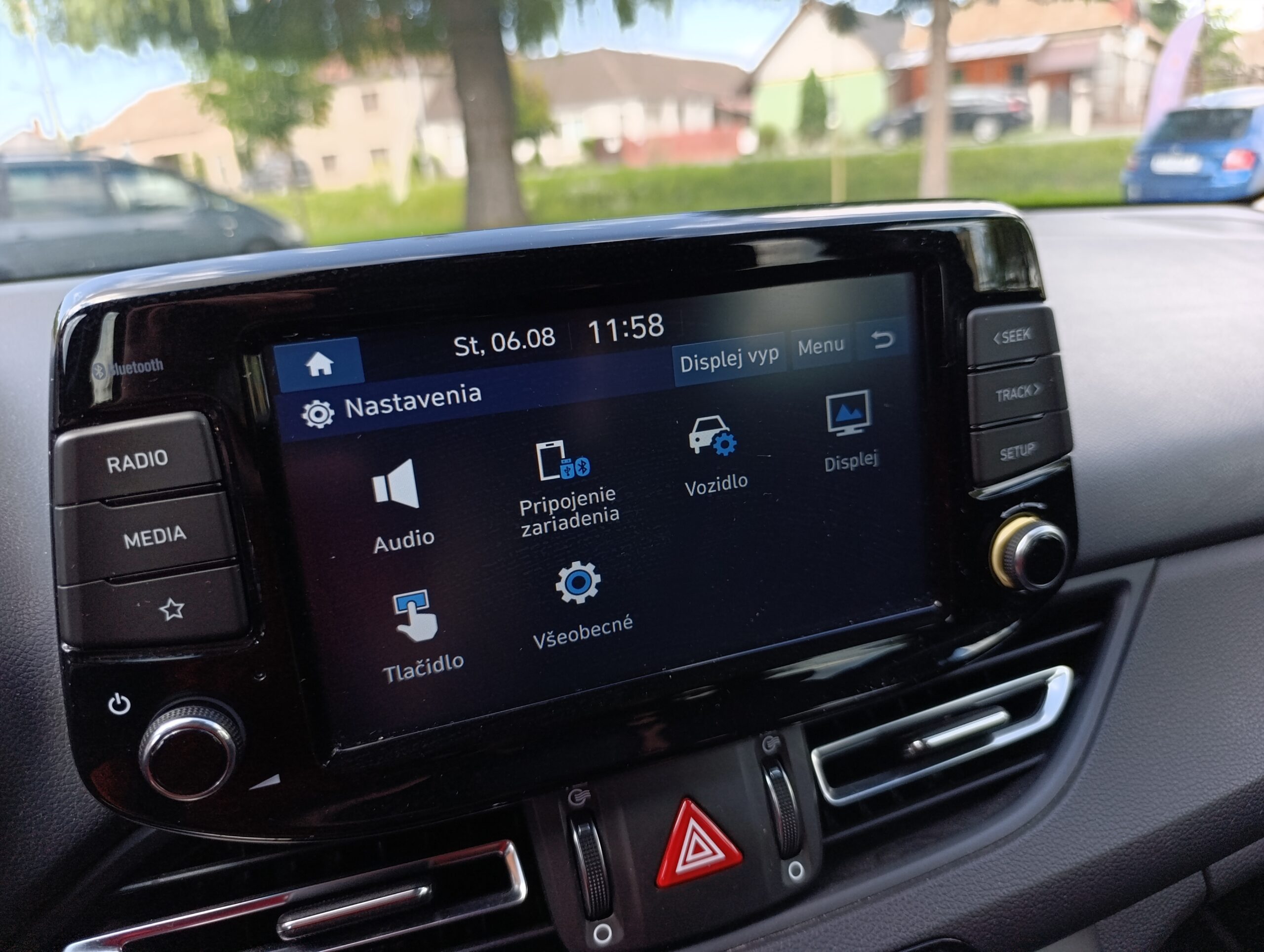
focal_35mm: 23
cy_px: 476
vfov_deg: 59.0
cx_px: 632
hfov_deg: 73.8
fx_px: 841
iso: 50
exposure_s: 1/166
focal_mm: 6.14
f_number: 1.6
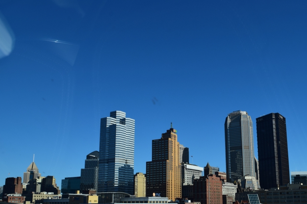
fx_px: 341
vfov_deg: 33.2
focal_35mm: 40
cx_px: 179
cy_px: 132
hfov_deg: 48.3
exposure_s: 1/500
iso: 360
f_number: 11
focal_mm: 20
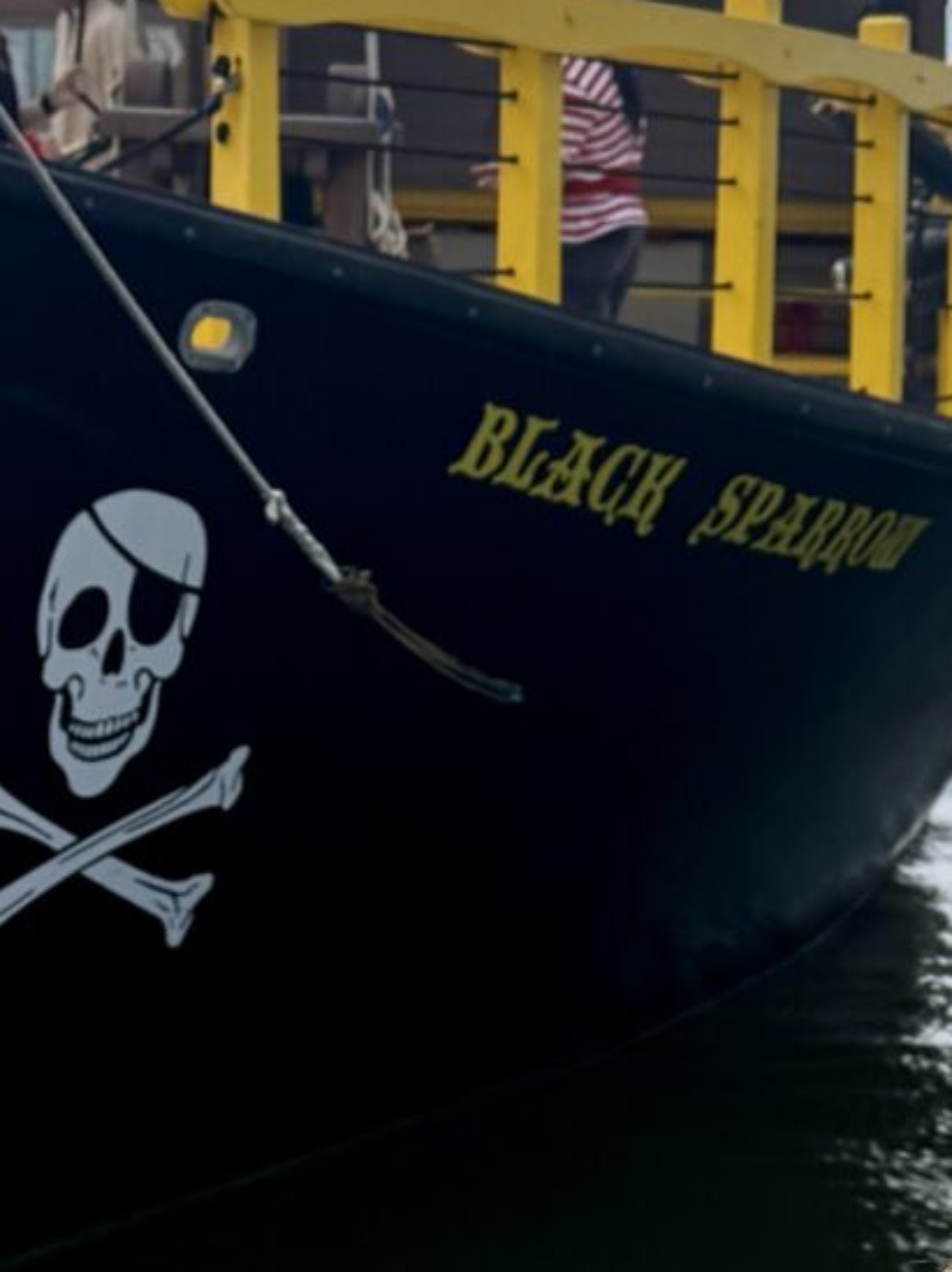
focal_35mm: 112
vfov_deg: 16.8
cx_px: 442
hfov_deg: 13.2
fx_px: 4112
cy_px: 1541
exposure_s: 1/5348
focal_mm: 6.76
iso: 80
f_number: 1.78
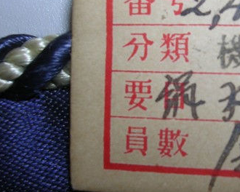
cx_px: 212
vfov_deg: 21.2
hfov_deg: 25.7
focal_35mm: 72
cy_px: 71
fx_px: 511
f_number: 5.6
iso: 50
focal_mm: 5.8
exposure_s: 1/60.1
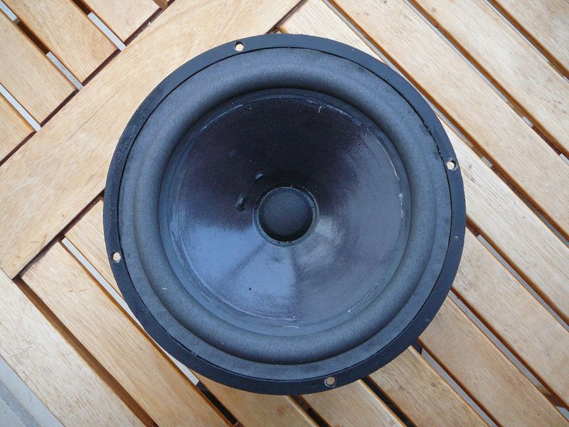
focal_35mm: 35
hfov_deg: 52.6
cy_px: 214
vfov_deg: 40.7
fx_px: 575
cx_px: 284
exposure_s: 1/30
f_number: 2.8
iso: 125
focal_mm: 5.2
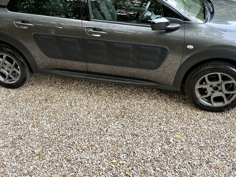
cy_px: 60
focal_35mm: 36
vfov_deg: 39.2
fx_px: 245
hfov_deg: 51.3
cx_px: 125
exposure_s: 1/116
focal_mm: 6.76
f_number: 1.78
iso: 200
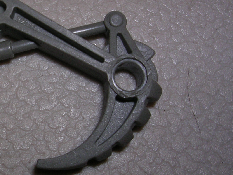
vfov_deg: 20.2
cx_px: 18
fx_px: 491
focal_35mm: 73
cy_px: 92
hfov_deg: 25.7
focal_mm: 5.8
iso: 50
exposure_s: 1/60.1
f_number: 5.6
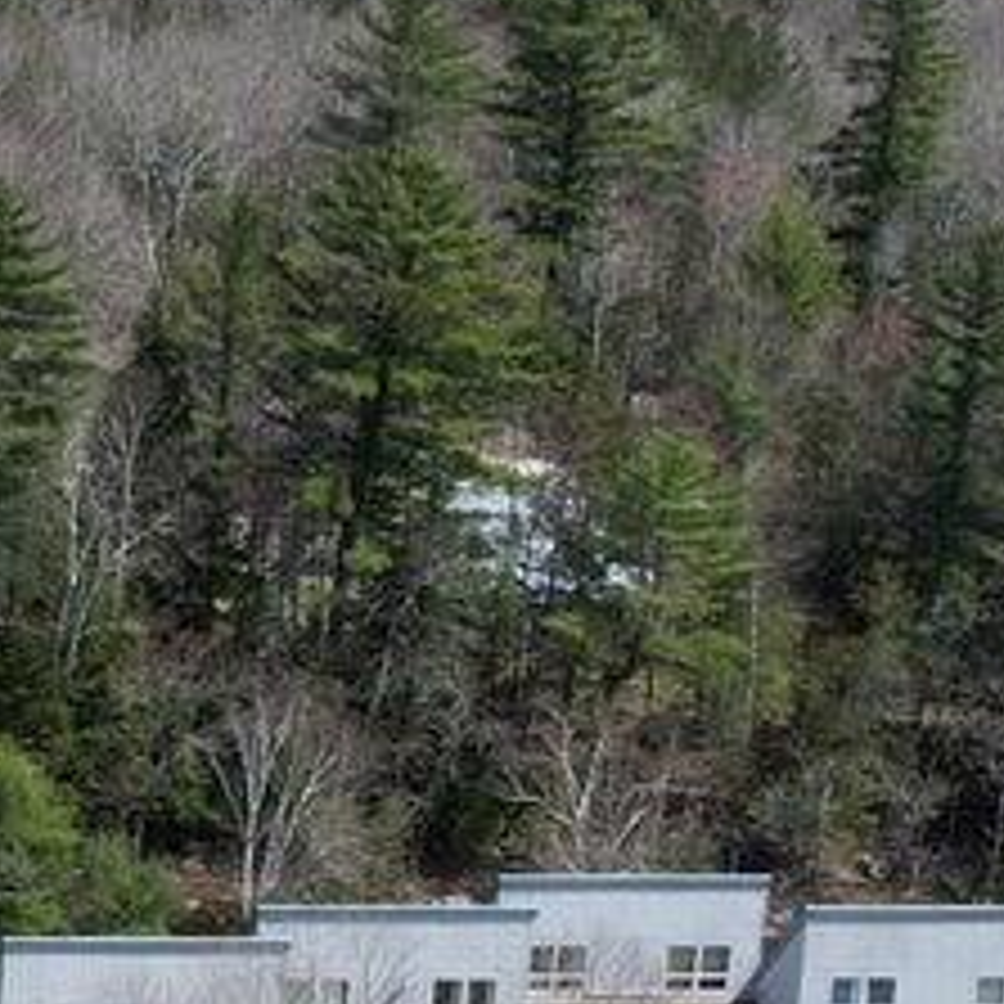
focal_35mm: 129
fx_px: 4233
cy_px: 581
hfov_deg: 11.9
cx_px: -1085
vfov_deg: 13.5
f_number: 2.8
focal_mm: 8.38
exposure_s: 1/1600
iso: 100
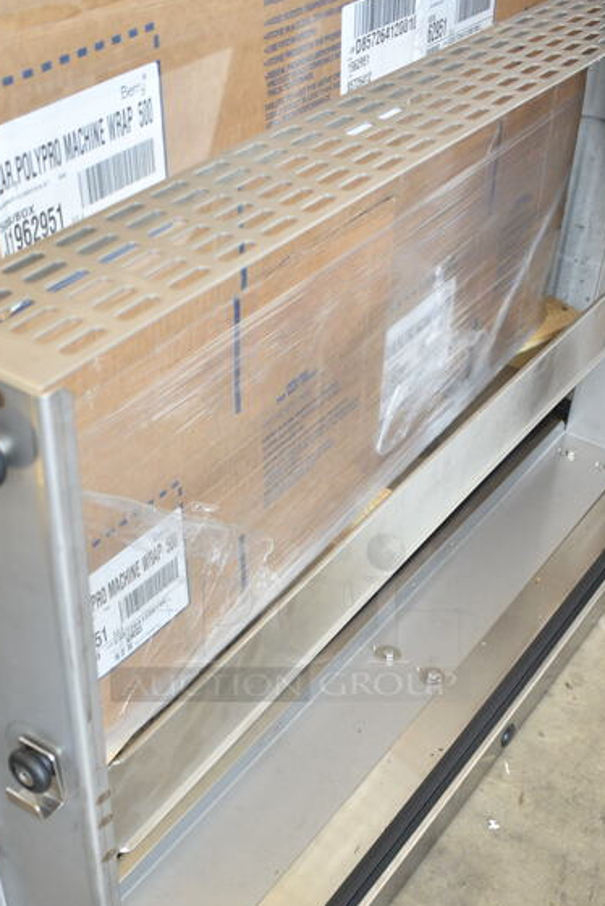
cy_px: 617
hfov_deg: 30.5
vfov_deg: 43.7
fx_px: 1108
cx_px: 291
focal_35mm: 44
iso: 200
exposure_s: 1/30
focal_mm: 18
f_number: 3.5
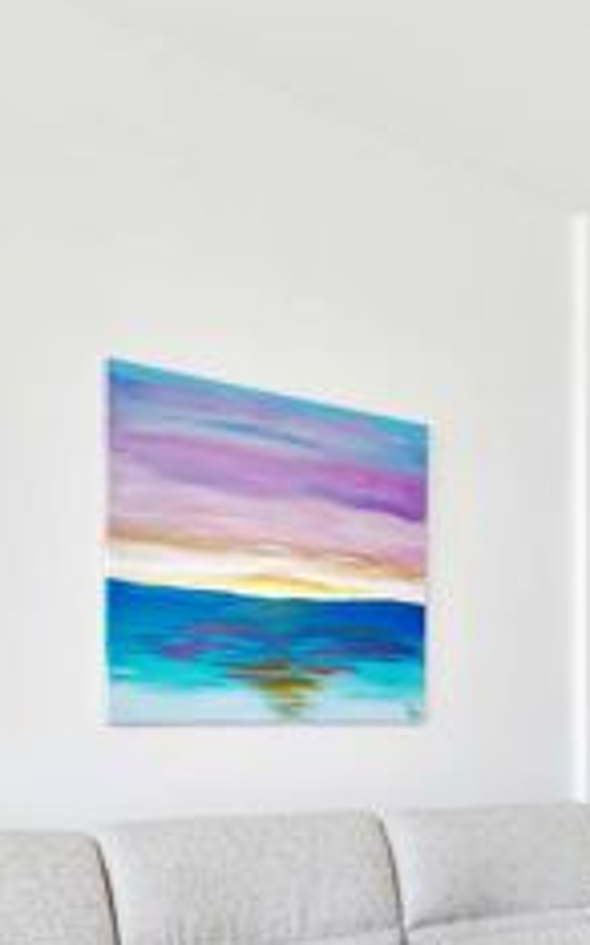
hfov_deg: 28.0
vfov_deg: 40.8
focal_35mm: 46
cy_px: 816
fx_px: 1185
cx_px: 293
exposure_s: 1/30
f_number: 5.6
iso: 250
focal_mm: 10
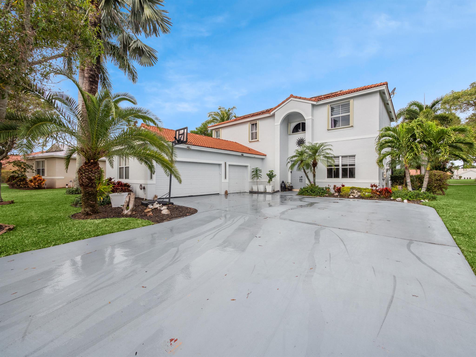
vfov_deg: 85.7
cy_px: 178
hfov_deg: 102.1
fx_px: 193
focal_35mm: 14
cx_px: 238
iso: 200
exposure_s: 1/500
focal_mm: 7
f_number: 8
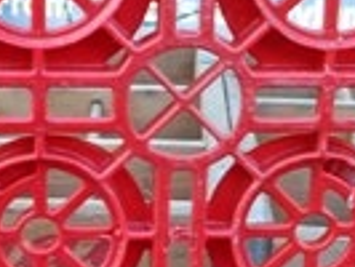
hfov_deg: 19.4
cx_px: 133
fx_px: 1037
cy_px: 171
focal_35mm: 101
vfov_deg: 14.7
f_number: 3.4
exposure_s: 1/25
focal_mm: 5.3
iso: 125
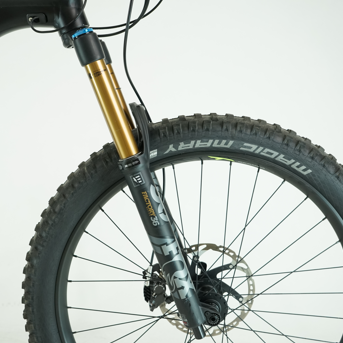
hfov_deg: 40.8
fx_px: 460
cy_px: 172
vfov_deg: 40.9
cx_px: 145
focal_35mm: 41
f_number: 5.6
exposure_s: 1/200
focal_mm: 32
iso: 1600
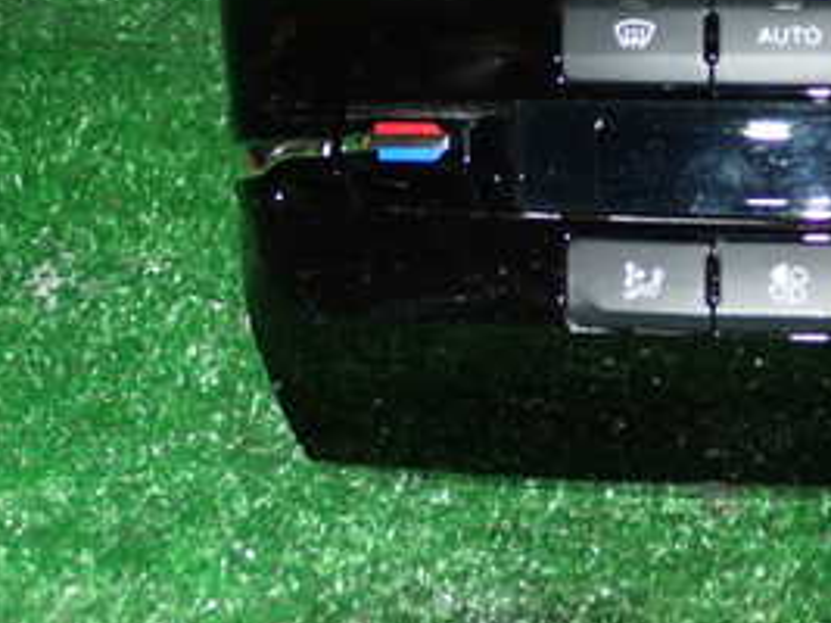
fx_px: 2376
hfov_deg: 19.2
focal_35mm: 99
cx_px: 856
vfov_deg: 14.8
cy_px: 78
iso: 800
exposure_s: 1/40
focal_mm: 7.84
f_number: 9
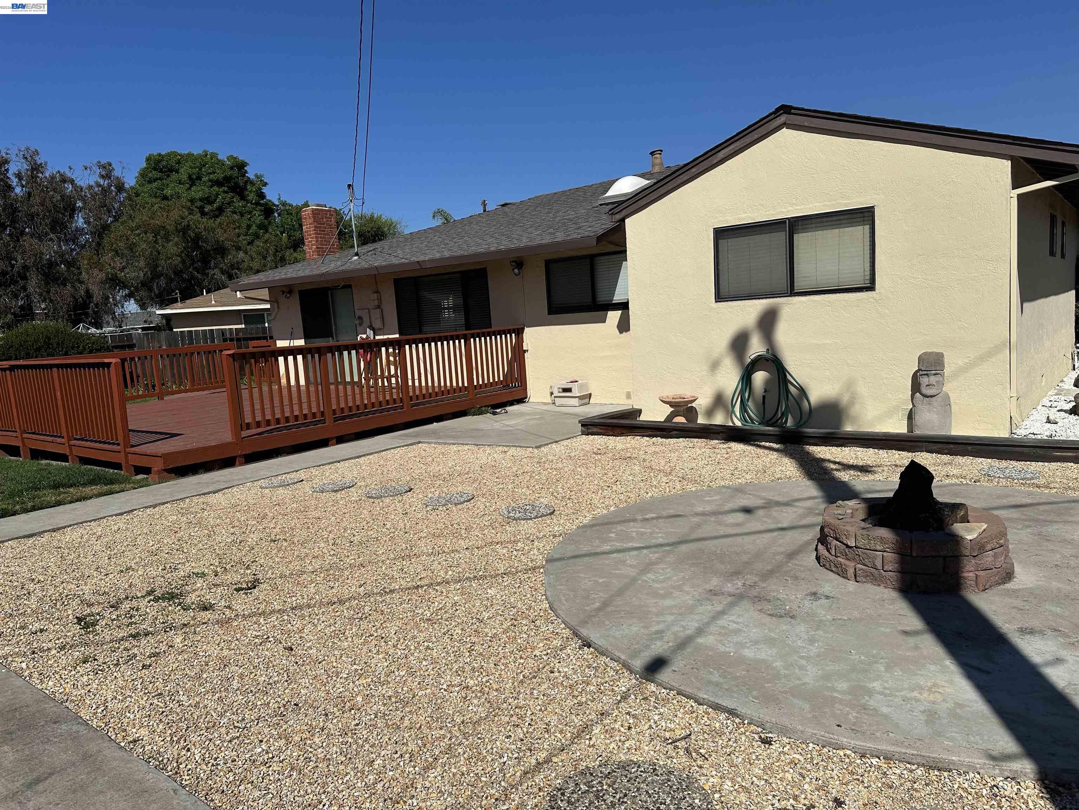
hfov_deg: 71.6
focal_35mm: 24
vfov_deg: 56.8
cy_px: 405
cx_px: 540
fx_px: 748
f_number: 1.78
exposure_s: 1/12048
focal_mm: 6.86
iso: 80
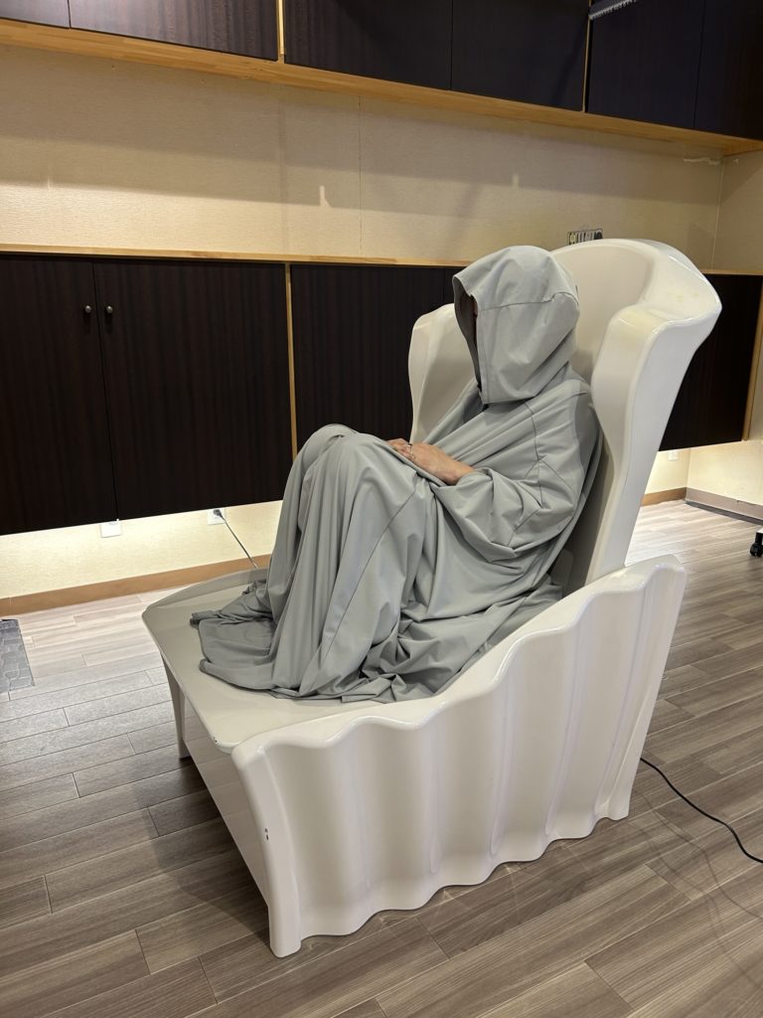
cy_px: 509
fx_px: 764
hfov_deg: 53.1
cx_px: 382
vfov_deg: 67.3
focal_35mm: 26
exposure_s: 1/60
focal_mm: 5.7
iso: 100
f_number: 1.5
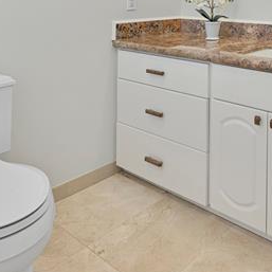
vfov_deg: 39.2
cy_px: -6
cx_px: 265
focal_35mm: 37
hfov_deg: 40.1
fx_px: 329
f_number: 8
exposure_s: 1/5
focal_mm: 14
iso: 500
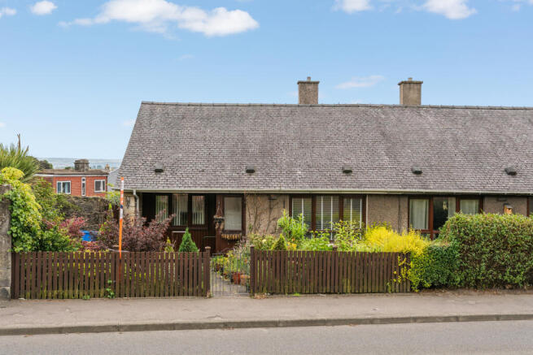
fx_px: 533
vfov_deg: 36.9
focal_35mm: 36
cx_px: 266
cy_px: 178
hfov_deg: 53.1
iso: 200
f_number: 5.6
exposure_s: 1/125
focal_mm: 24
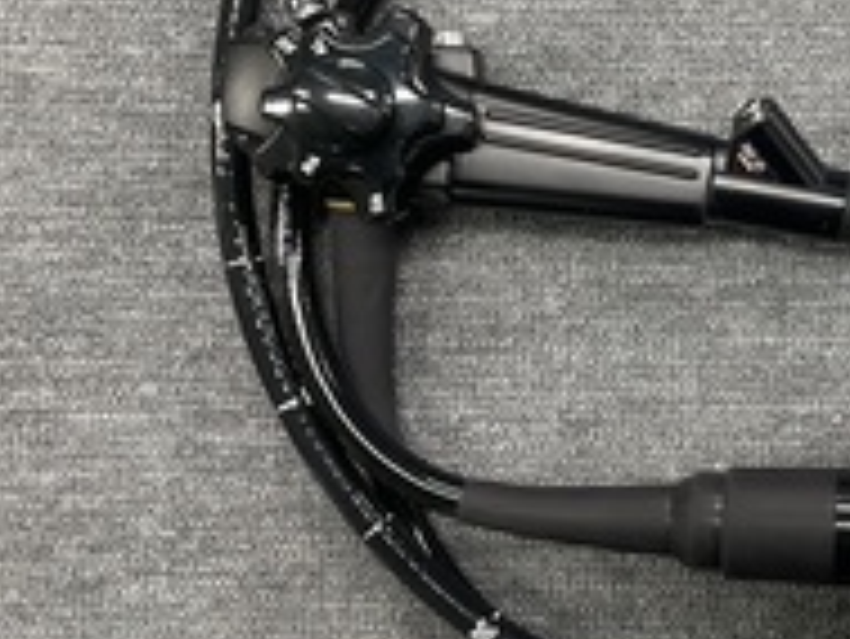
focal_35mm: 55
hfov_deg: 32.5
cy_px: 158
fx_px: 1351
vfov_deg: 26.2
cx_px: 823
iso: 160
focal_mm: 4.2
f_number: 1.6
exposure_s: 1/60
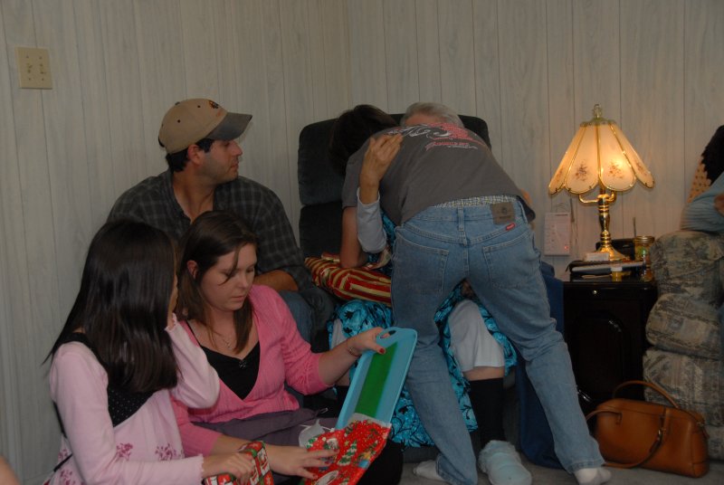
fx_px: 1027
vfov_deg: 26.6
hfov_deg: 38.8
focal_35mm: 51
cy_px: 242
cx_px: 362
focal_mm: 34
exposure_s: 1/60
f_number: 4.5
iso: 640
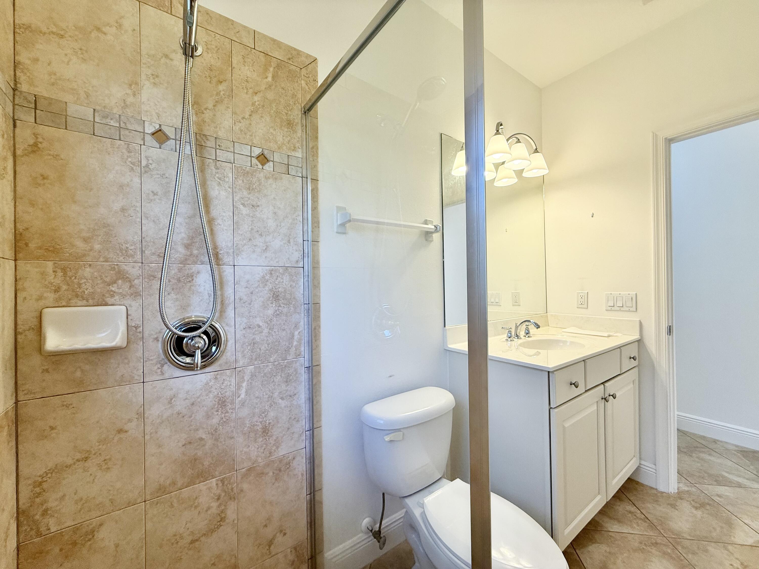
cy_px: 284
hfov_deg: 102.1
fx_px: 307
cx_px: 380
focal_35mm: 14
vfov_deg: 85.7
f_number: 2.2
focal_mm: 2.22
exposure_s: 1/120
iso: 100
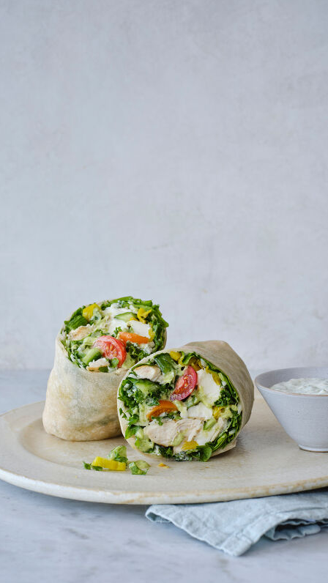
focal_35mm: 69
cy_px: 292
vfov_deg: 30.6
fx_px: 1066
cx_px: 178
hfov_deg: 17.5
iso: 400
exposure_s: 1/6
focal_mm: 80
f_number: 11
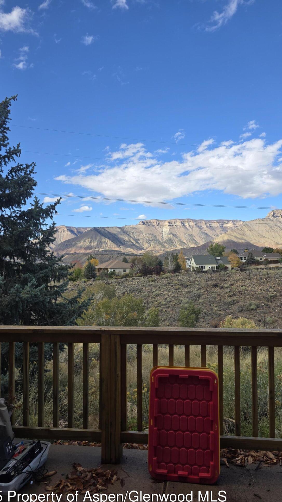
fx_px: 346
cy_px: 260
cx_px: 153
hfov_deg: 44.3
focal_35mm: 26
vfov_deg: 71.9
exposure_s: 1/3084
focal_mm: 6.3
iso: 80
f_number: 1.7
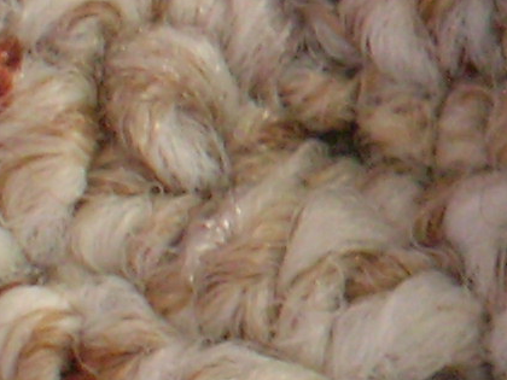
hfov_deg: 5.3
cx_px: 1234
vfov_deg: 4.1
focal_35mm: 359
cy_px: -43
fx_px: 5258
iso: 200
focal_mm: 11
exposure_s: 1.53
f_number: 3.8
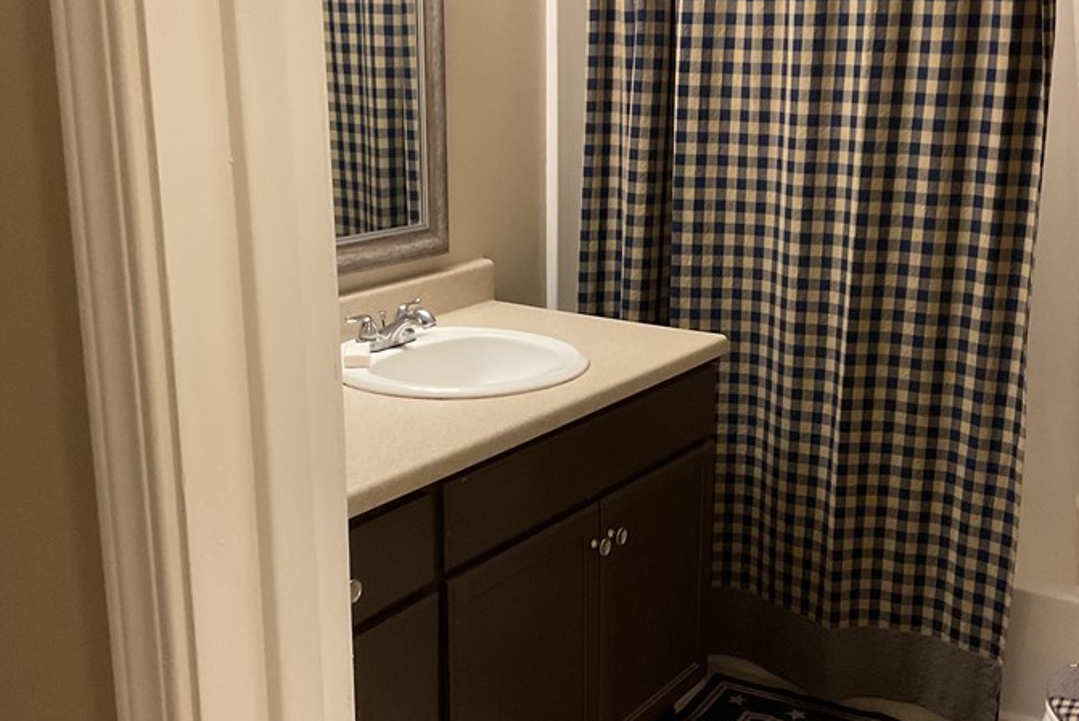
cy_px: 381
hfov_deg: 42.6
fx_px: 1379
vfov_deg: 29.3
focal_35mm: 46
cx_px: 635
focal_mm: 3
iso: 320
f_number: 1.8
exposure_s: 1/40
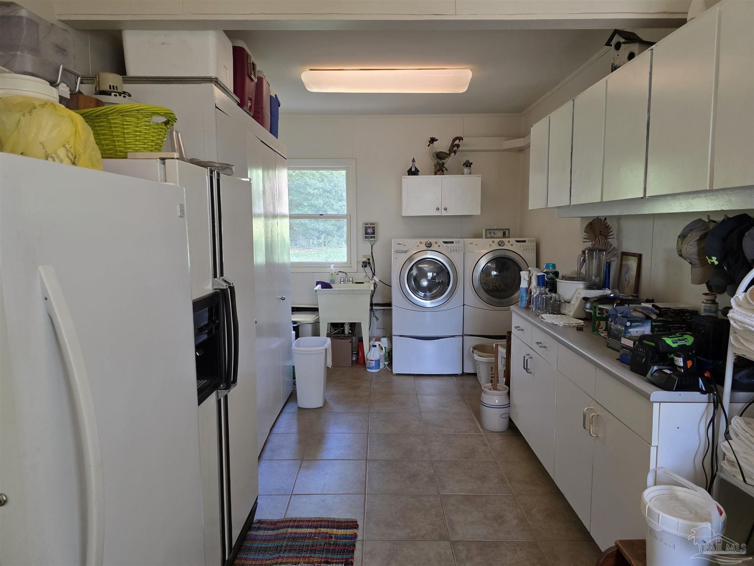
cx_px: 377
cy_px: 283
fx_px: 501
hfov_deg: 73.9
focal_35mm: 23
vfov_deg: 58.9
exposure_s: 1/120
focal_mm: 6.3
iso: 400
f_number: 1.7
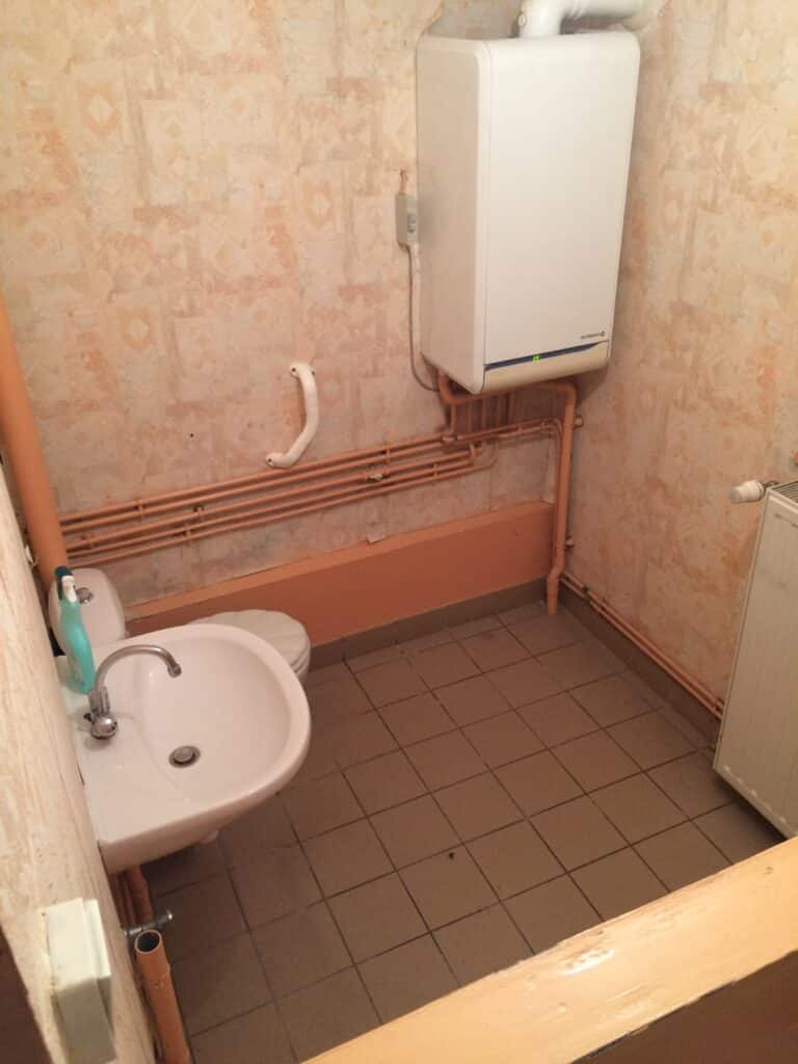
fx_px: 891
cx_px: 399
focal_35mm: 29
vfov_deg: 61.7
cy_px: 532
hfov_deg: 48.2
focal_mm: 4.15
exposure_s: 1/30
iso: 200
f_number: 2.2
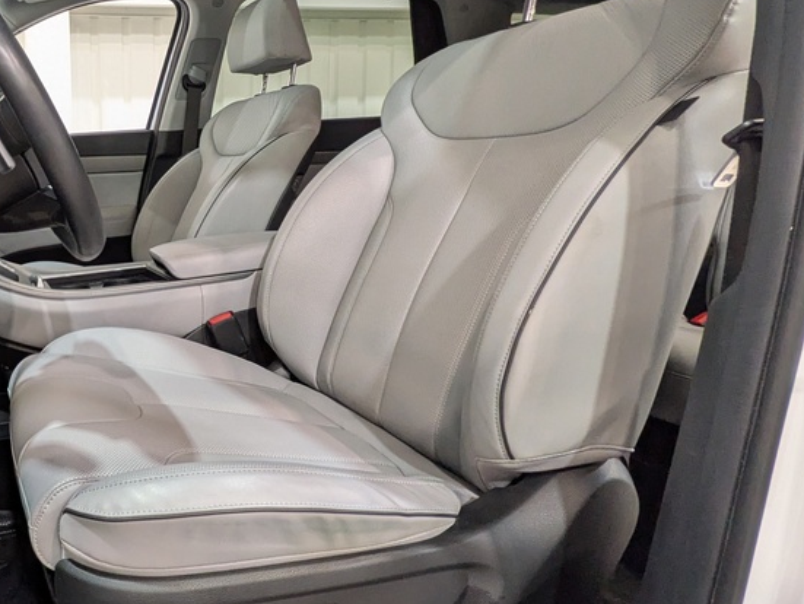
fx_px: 604
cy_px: 244
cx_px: 77
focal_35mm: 26
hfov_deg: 57.5
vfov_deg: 52.8
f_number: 2.2
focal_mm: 1.83
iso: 292
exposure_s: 1/100
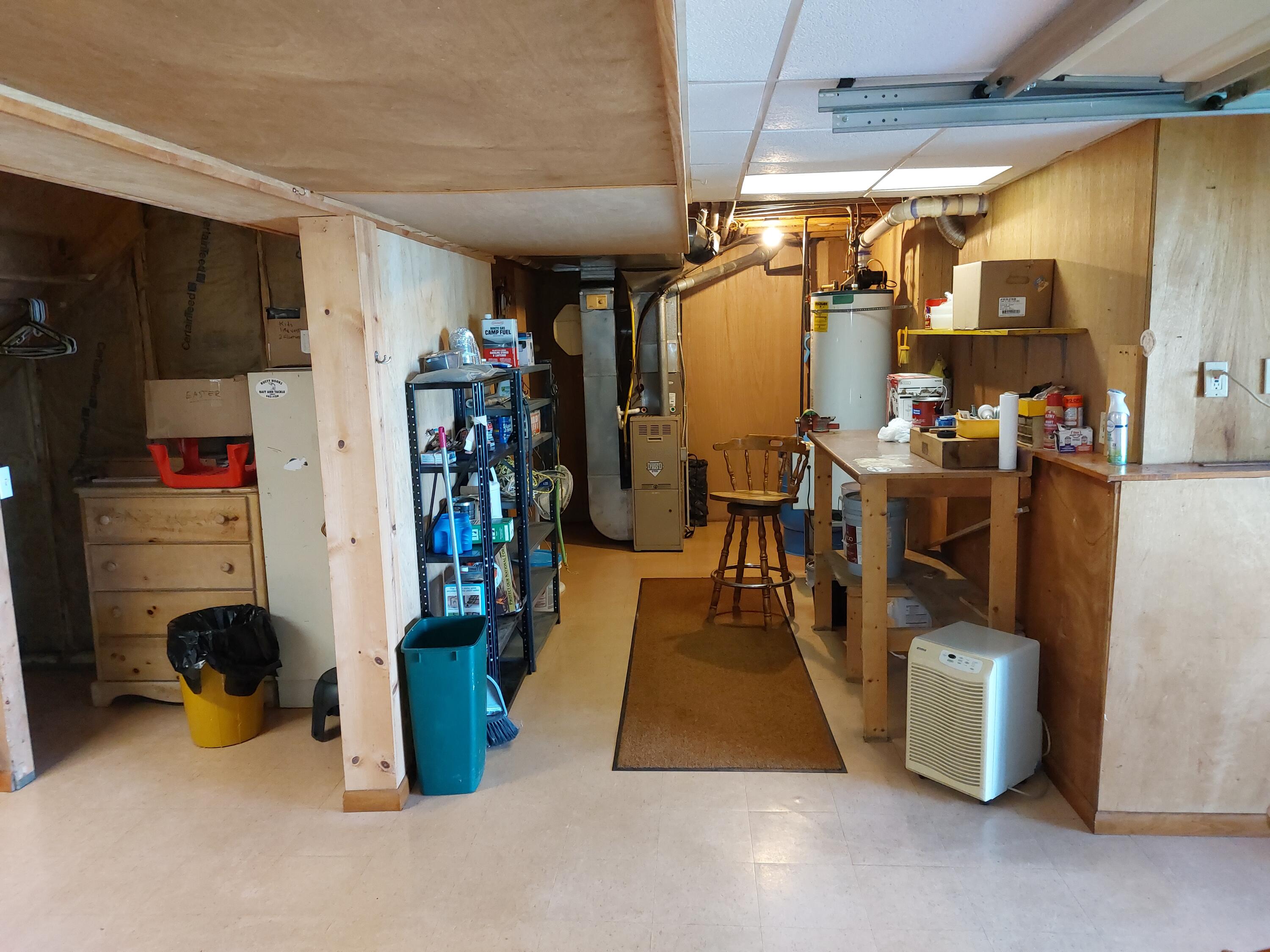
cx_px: 635
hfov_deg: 71.6
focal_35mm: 24
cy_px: 476
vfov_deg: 56.8
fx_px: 881
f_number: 1.8
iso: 400
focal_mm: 5.23
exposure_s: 1/40
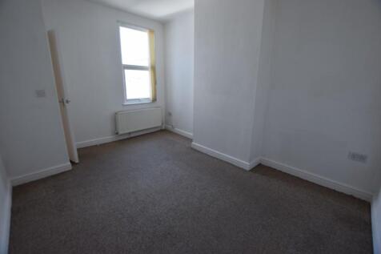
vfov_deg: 77.3
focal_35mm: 15
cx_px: 190
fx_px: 159
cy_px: 127
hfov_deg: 100.4
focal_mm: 10
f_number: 5
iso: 400
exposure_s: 1/100
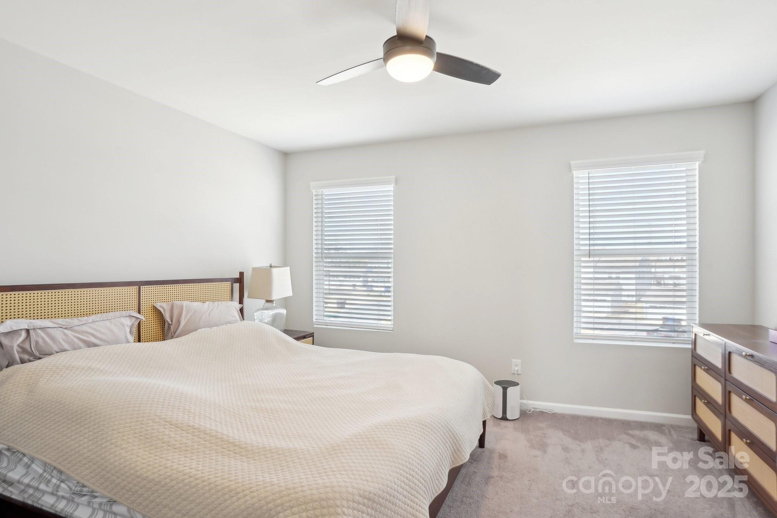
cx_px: 388
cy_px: 259
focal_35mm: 18
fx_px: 388
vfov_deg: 67.4
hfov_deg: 90.0
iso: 400
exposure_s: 1/60
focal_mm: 18
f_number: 8
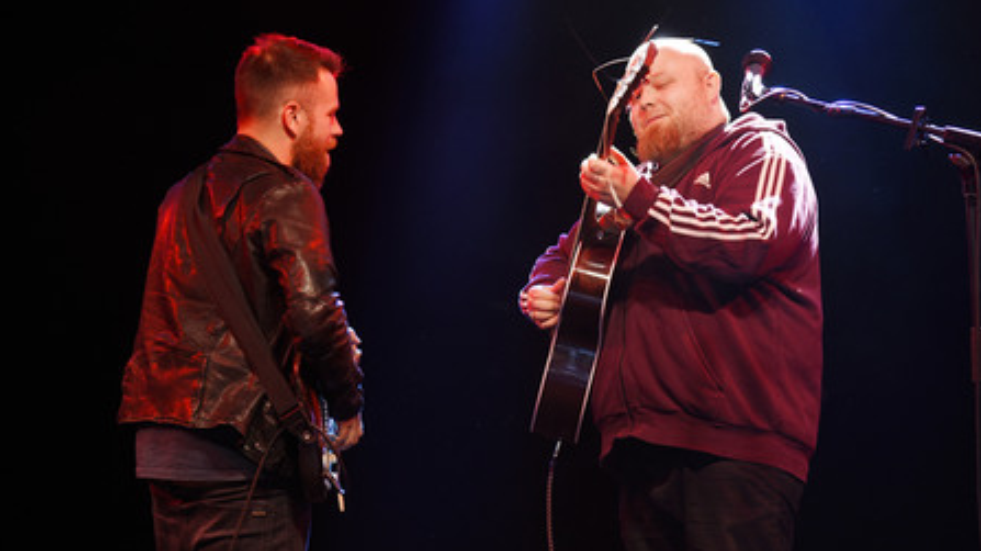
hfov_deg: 19.3
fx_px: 2886
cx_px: 490
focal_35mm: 111
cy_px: 288
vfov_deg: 10.9
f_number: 4.5
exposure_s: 1/80
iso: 250
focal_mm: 105
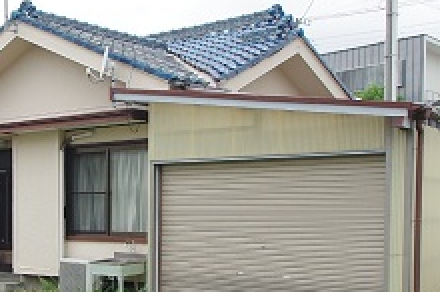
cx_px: 38
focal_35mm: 63
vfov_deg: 21.2
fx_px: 769
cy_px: 241
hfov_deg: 30.4
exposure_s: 1/400
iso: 200
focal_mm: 10
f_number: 7.1
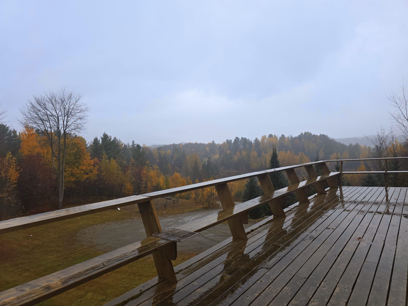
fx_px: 271
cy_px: 153
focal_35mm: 23
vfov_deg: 58.9
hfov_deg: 73.9
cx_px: 204
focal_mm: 6.3
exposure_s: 1/60
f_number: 1.7
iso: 12
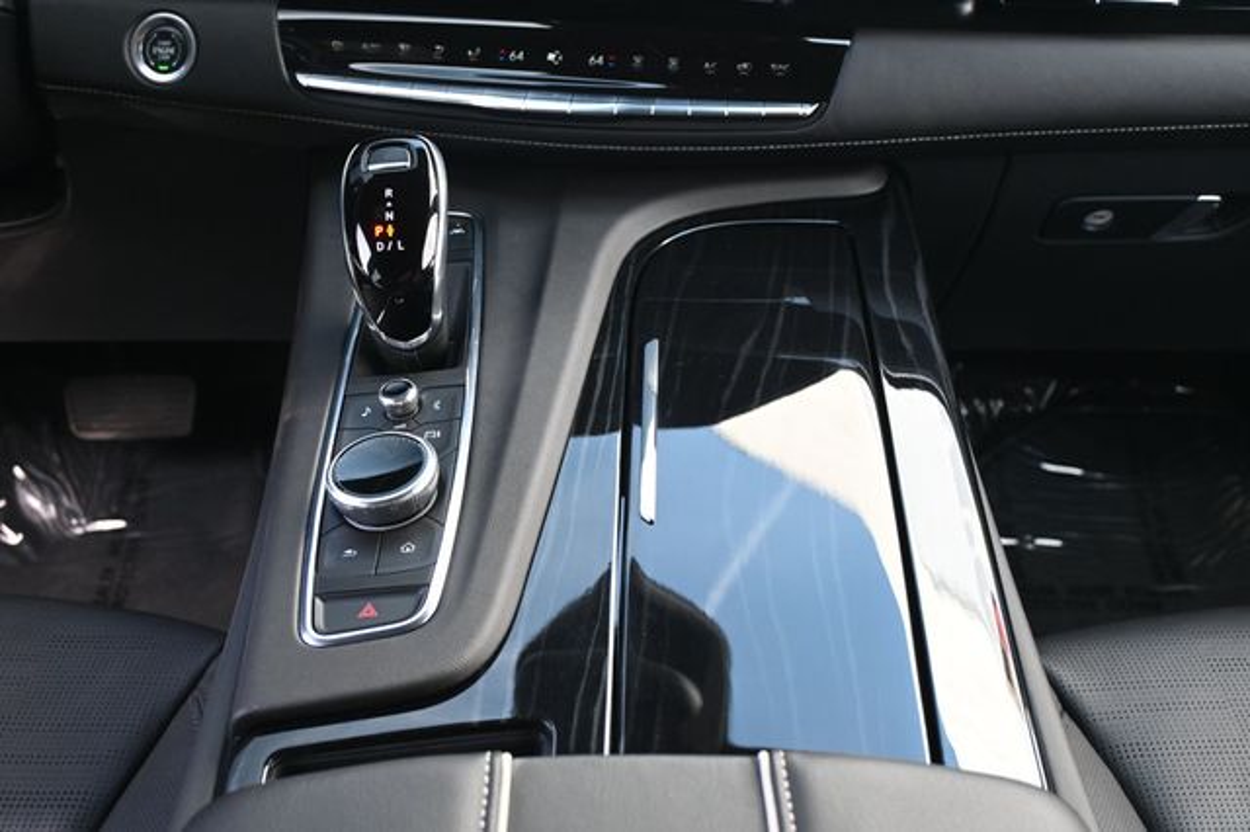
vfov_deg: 36.1
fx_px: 1275
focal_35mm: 37
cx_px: 625
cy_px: 416
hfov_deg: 52.2
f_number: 4.2
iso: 800
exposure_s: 1/125
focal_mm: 24.5
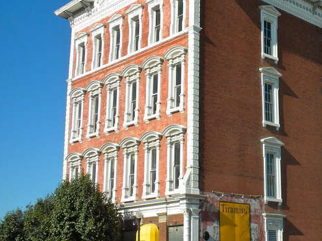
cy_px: 131
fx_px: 586
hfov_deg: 30.1
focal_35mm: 63
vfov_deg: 23.3
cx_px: 255
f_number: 10
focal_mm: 6.6
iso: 64
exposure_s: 1/123
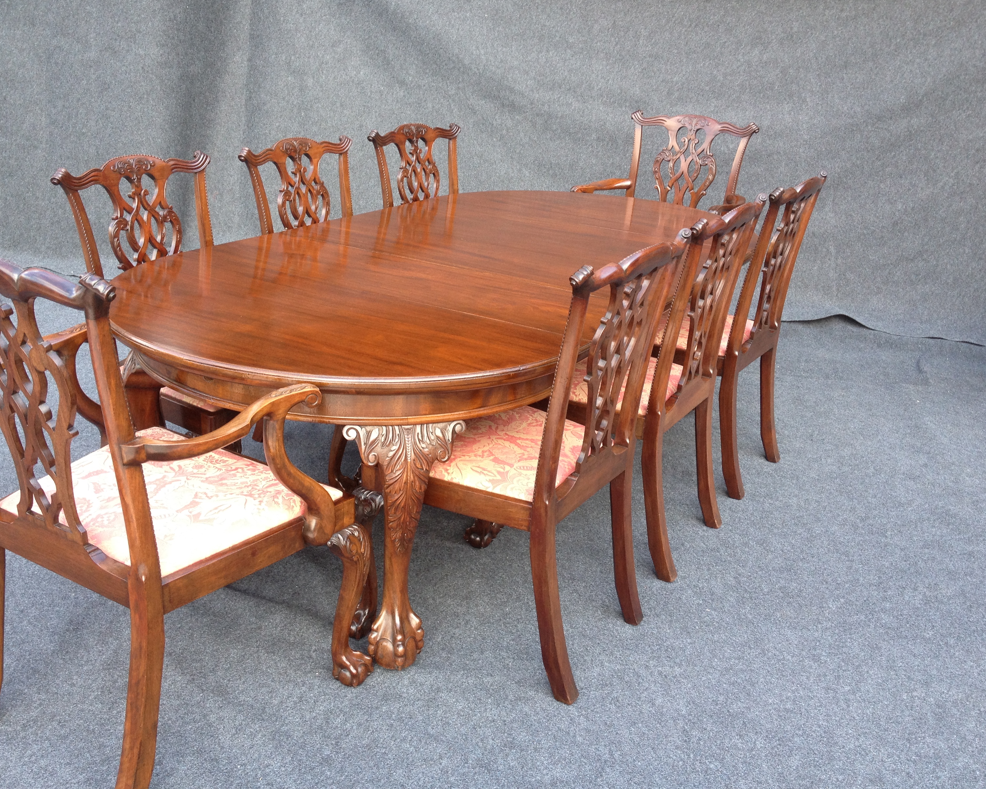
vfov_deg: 40.1
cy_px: 390
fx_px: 1080
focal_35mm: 37
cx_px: 473
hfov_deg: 49.1
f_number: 2.4
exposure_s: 1/120
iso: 80
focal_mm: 4.28
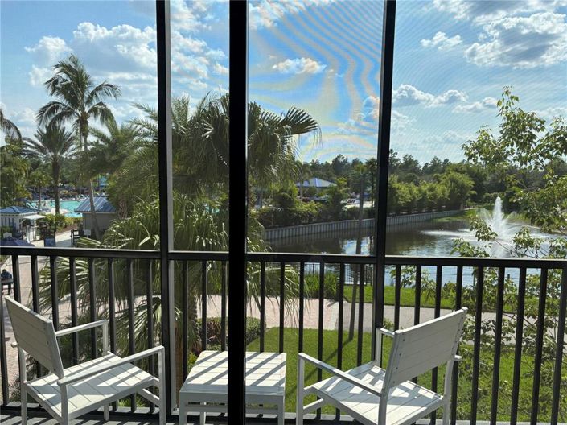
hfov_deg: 67.3
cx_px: 284
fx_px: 426
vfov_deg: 53.0
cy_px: 212
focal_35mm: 26
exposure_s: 1/2024
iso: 50
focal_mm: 5.96
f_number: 1.6
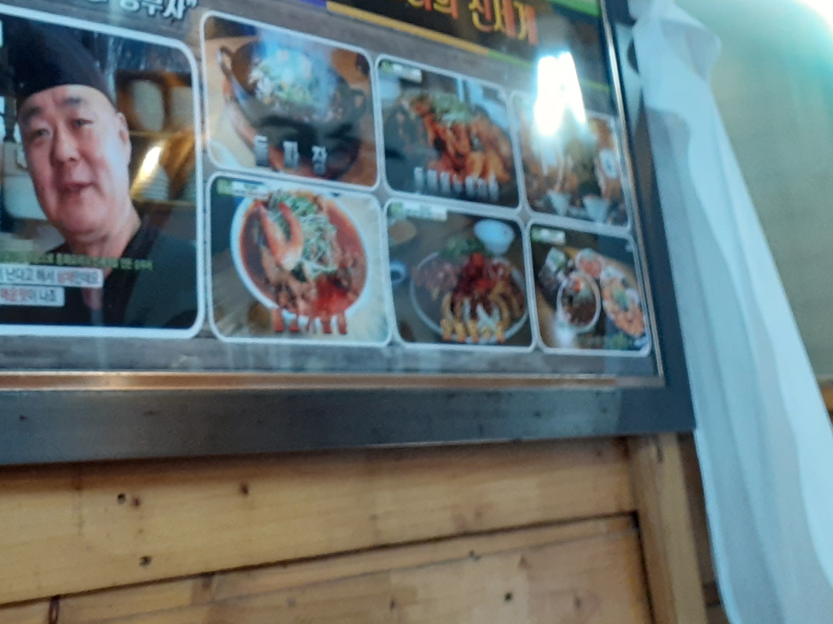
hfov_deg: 31.6
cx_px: 212
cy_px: 2
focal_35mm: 60
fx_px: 1444
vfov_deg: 23.4
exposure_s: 1/60
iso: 320
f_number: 1.9
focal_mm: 3.6
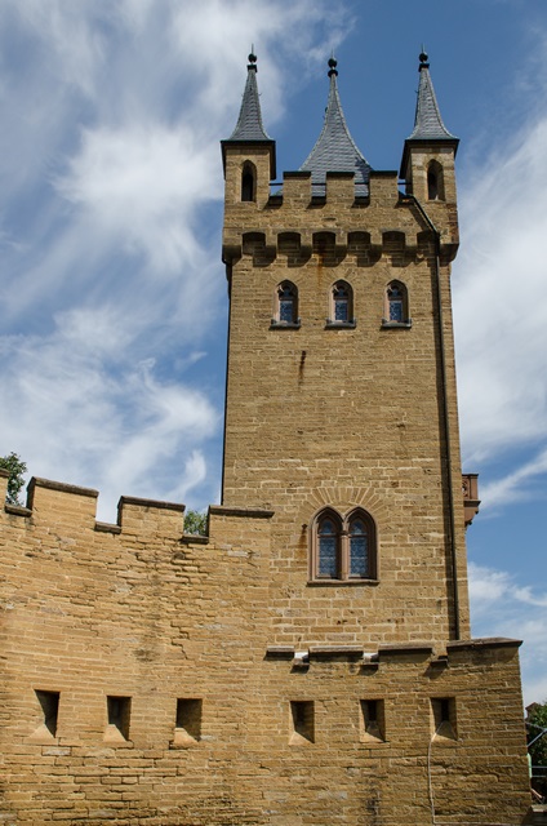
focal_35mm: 33
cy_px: 413
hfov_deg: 39.8
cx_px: 274
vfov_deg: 57.3
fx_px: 755
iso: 200
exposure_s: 1/500
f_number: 9
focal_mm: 22
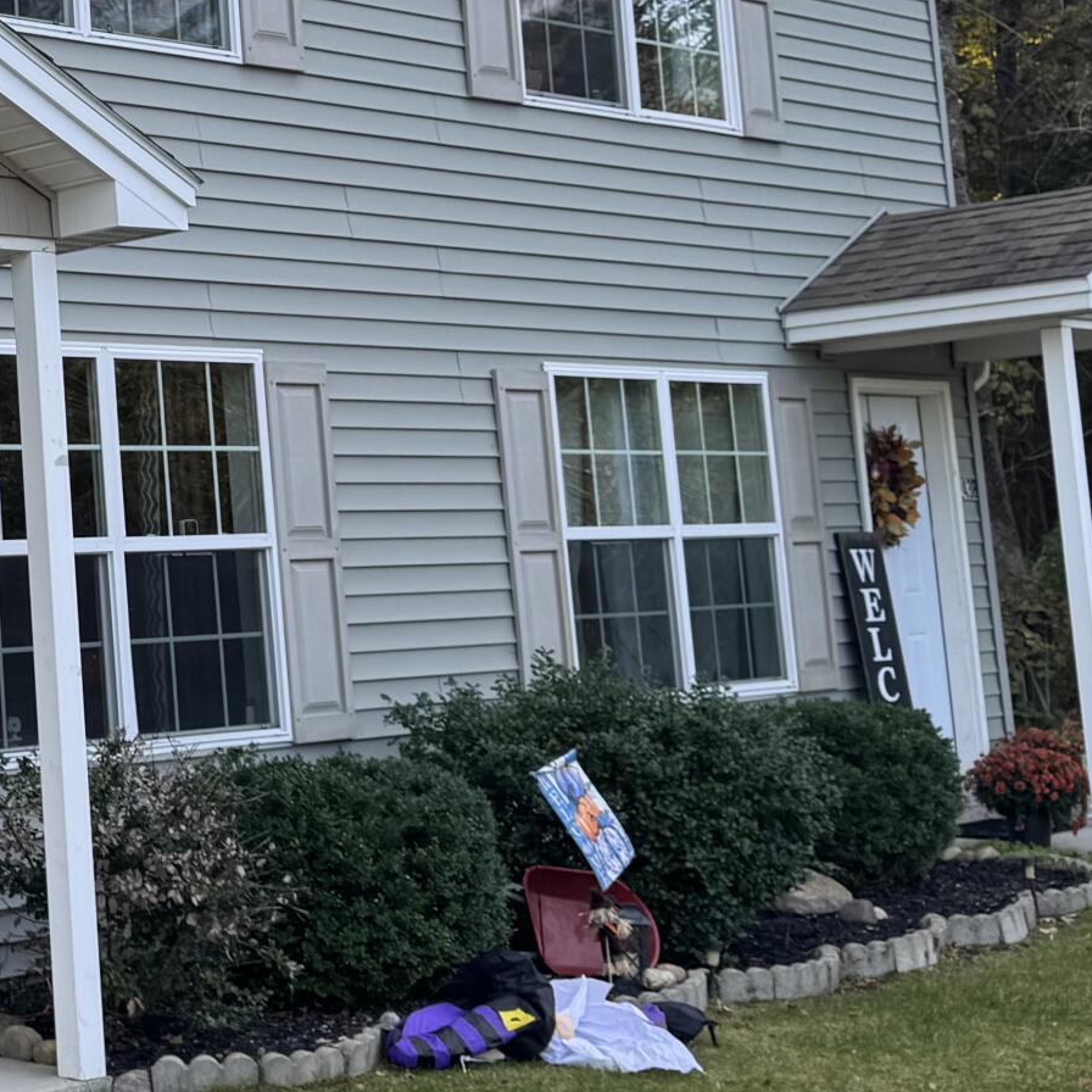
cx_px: -194
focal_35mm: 71
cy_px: 272
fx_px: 2534
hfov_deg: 22.5
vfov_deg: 24.1
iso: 80
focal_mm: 6.76
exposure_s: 1/645
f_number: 1.78
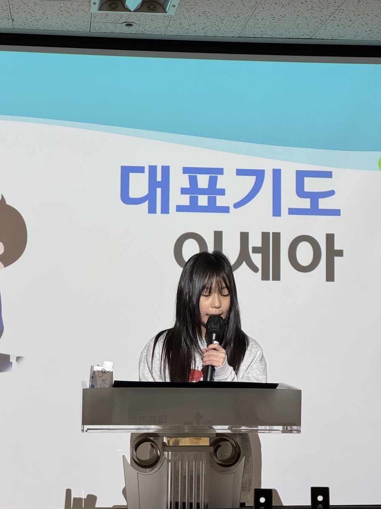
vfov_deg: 23.8
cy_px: 260
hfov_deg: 18.0
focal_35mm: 82
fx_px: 1204
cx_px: 195
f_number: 2.8
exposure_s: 1/120
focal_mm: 9
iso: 125
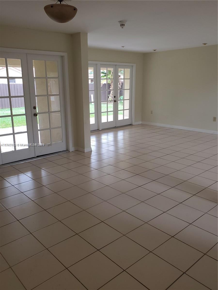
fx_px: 218
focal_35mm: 26
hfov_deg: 53.1
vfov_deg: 67.3
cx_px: 109
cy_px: 145
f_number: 2.4
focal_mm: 4.3
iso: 64
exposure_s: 1/60
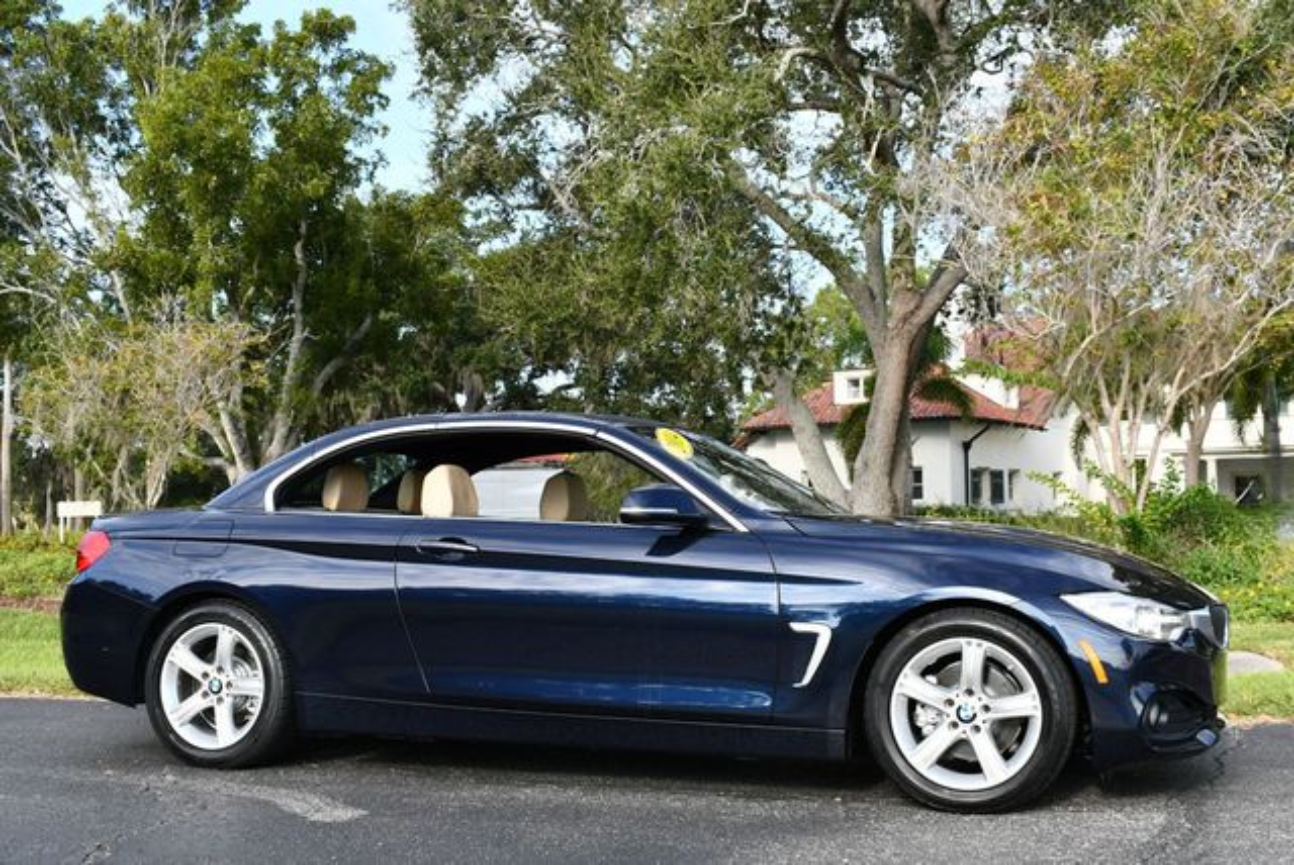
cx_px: 647
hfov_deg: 46.4
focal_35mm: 42
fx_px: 1511
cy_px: 432
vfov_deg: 32.0
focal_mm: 21
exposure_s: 1/250
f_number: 7.1
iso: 200
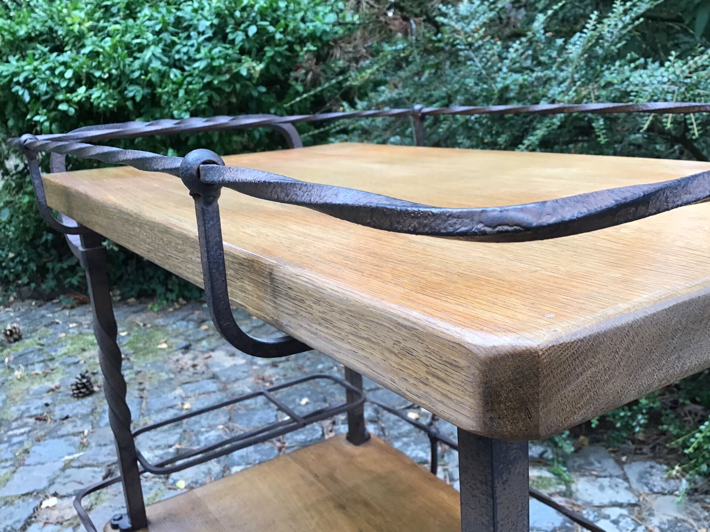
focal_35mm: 33
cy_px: 279
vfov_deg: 42.9
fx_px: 677
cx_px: 370
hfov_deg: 55.3
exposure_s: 1/33
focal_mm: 3.3
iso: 25
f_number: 2.4
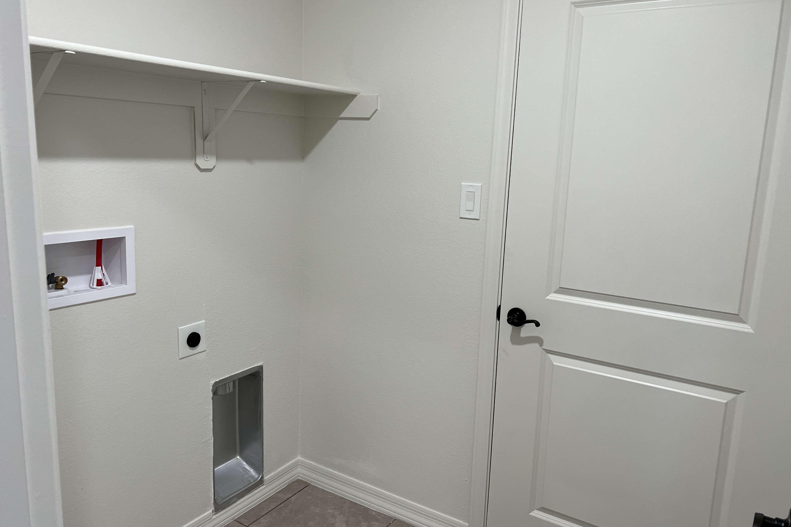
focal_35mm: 28
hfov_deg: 65.5
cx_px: 394
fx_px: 615
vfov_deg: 46.4
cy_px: 255
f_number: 1.5
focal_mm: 5.7
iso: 100
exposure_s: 1/120
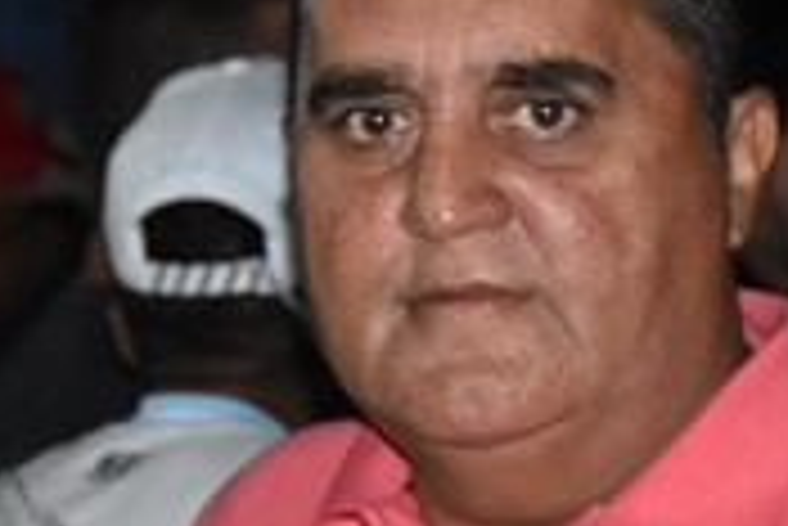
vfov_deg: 6.2
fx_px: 4798
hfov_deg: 9.4
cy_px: 793
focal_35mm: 219
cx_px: 95
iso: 3200
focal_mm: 32
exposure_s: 1/100
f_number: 4
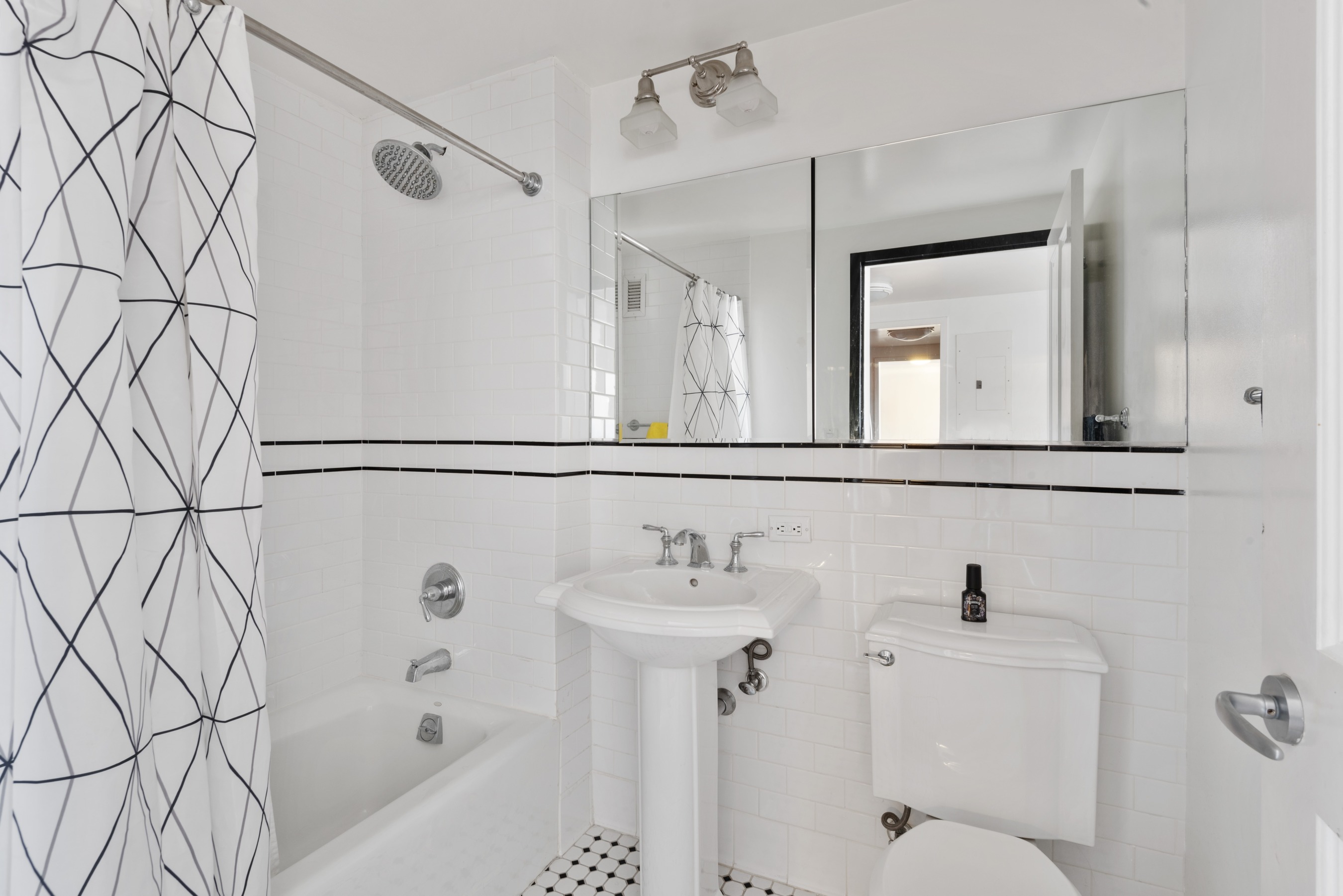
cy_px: 448
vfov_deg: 70.5
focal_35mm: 17
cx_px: 672
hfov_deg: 93.3
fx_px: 634
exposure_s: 20
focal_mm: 17
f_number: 14
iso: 200
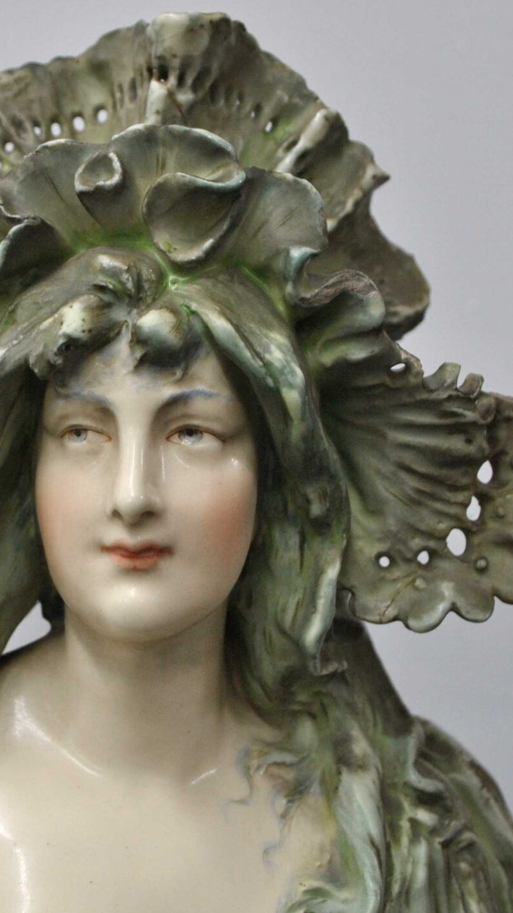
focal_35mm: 63
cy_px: 417
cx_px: 139
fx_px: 1524
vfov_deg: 33.3
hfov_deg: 19.0
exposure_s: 1/50
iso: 400
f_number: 3.8
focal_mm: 22
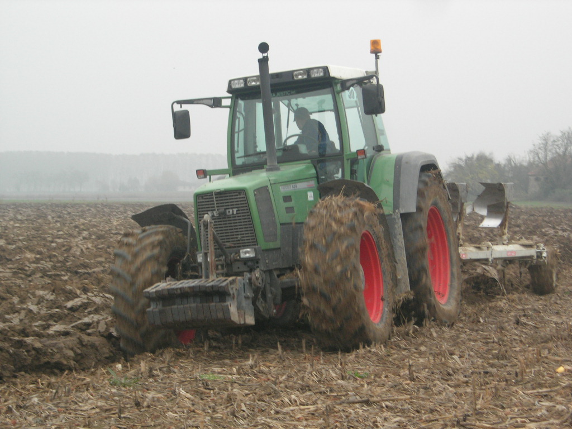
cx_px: 286
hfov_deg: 17.4
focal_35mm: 113
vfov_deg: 13.1
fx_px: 1867
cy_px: 214
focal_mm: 23.4
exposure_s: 1/59
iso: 100
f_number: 8.2
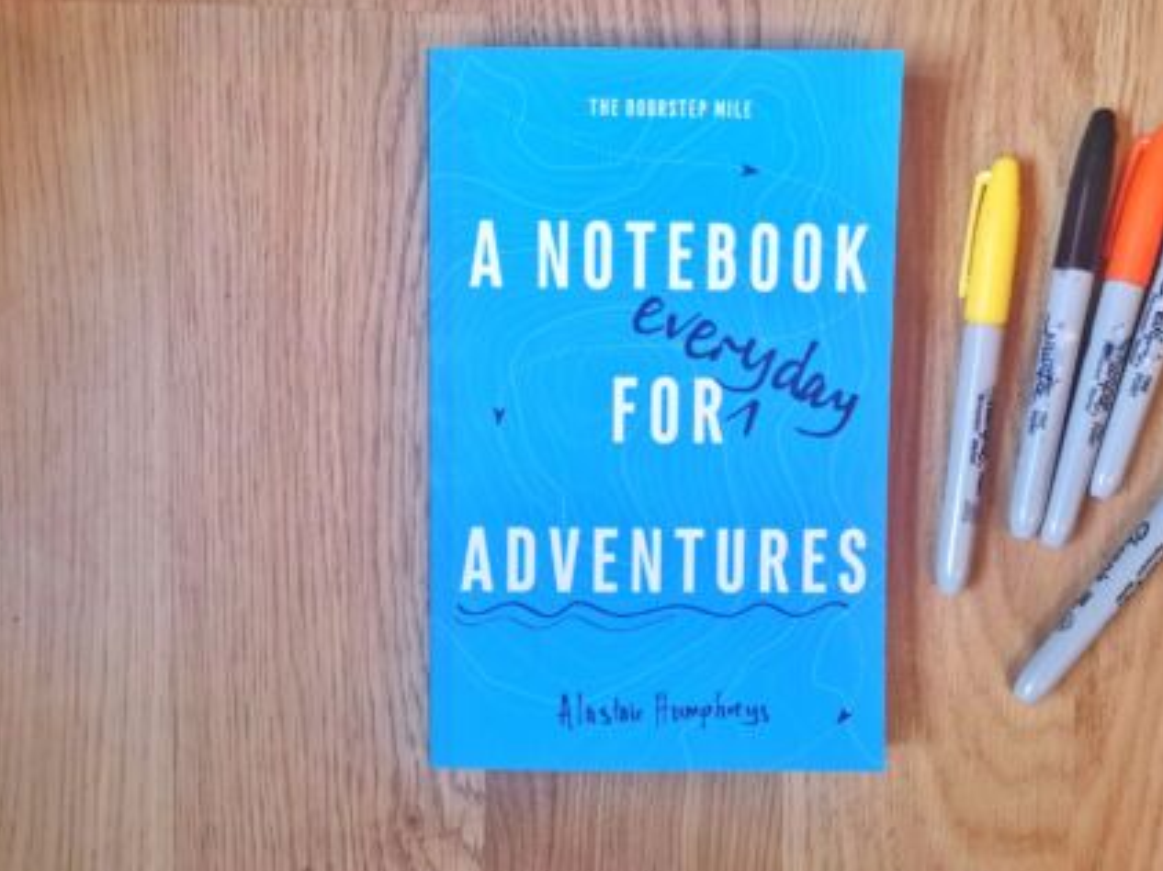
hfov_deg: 56.6
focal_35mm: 32
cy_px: 418
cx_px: 667
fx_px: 1074
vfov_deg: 44.1
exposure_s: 1/33.3
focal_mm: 3.95
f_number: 1.6
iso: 320
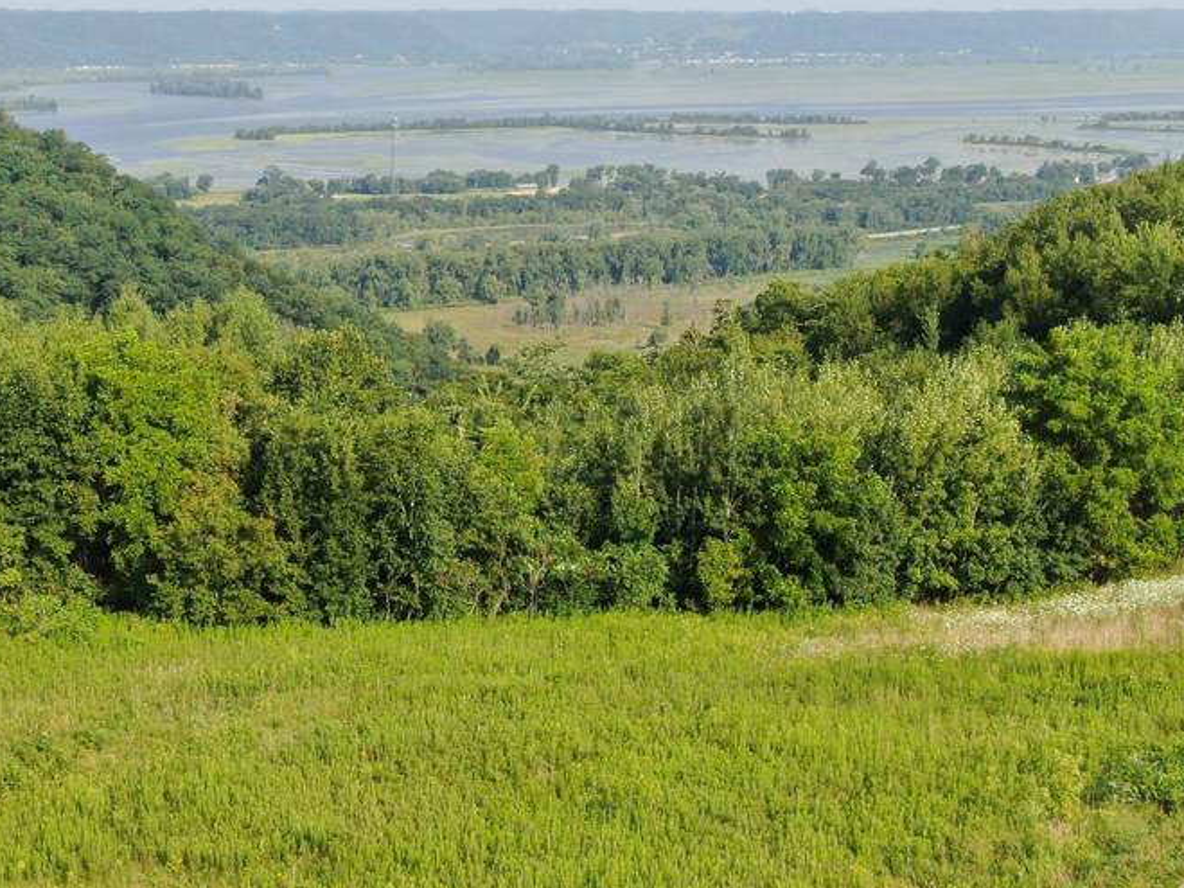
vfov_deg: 21.6
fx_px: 2325
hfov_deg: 28.2
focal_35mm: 68
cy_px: 413
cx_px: 296
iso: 100
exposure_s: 1/500
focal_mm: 5.94
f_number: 3.3
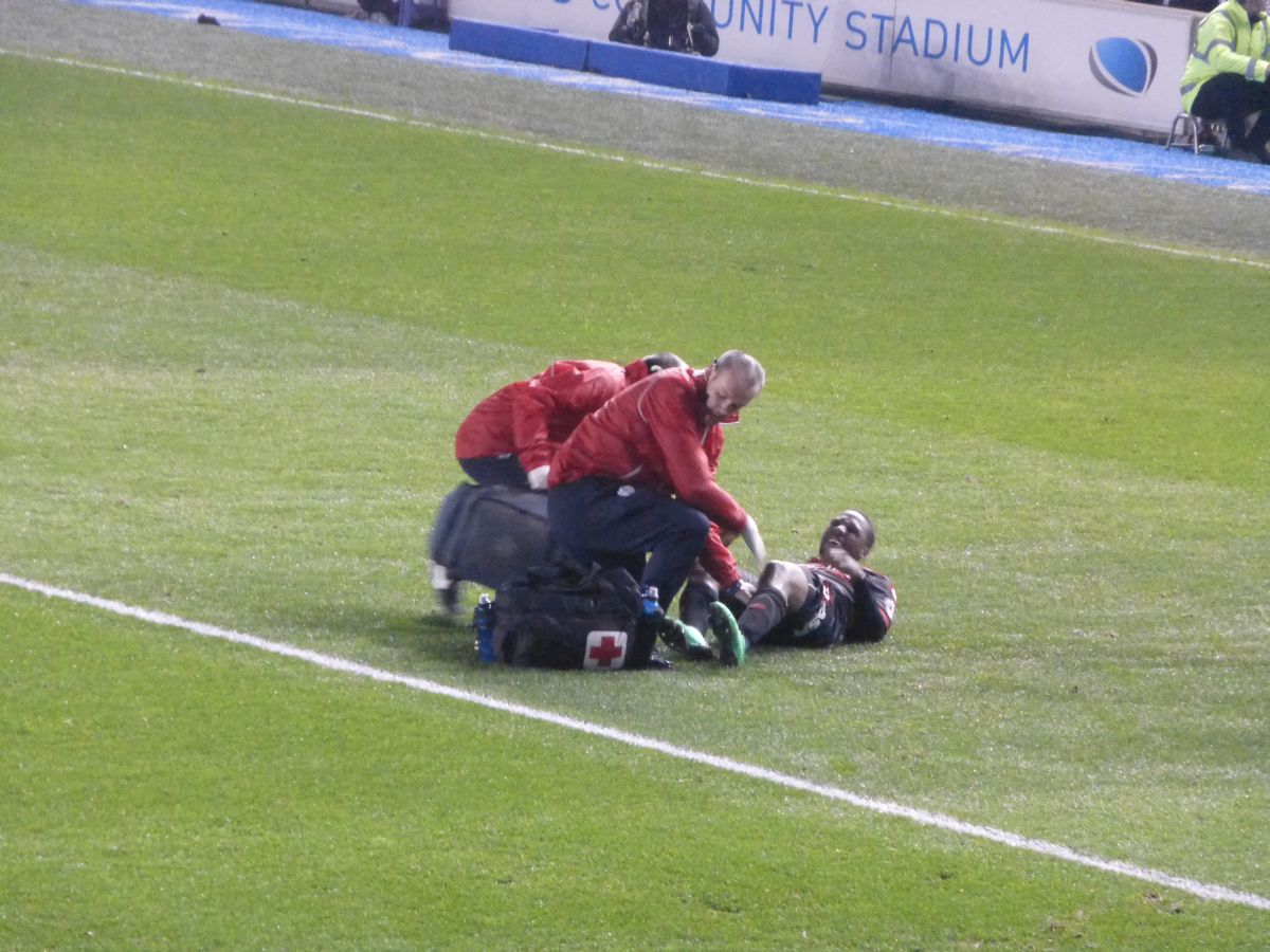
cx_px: 635
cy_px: 476
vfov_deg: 5.1
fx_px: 10603
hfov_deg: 6.9
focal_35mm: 289
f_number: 5.9
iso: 1600
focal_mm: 51.5
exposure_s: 1/30
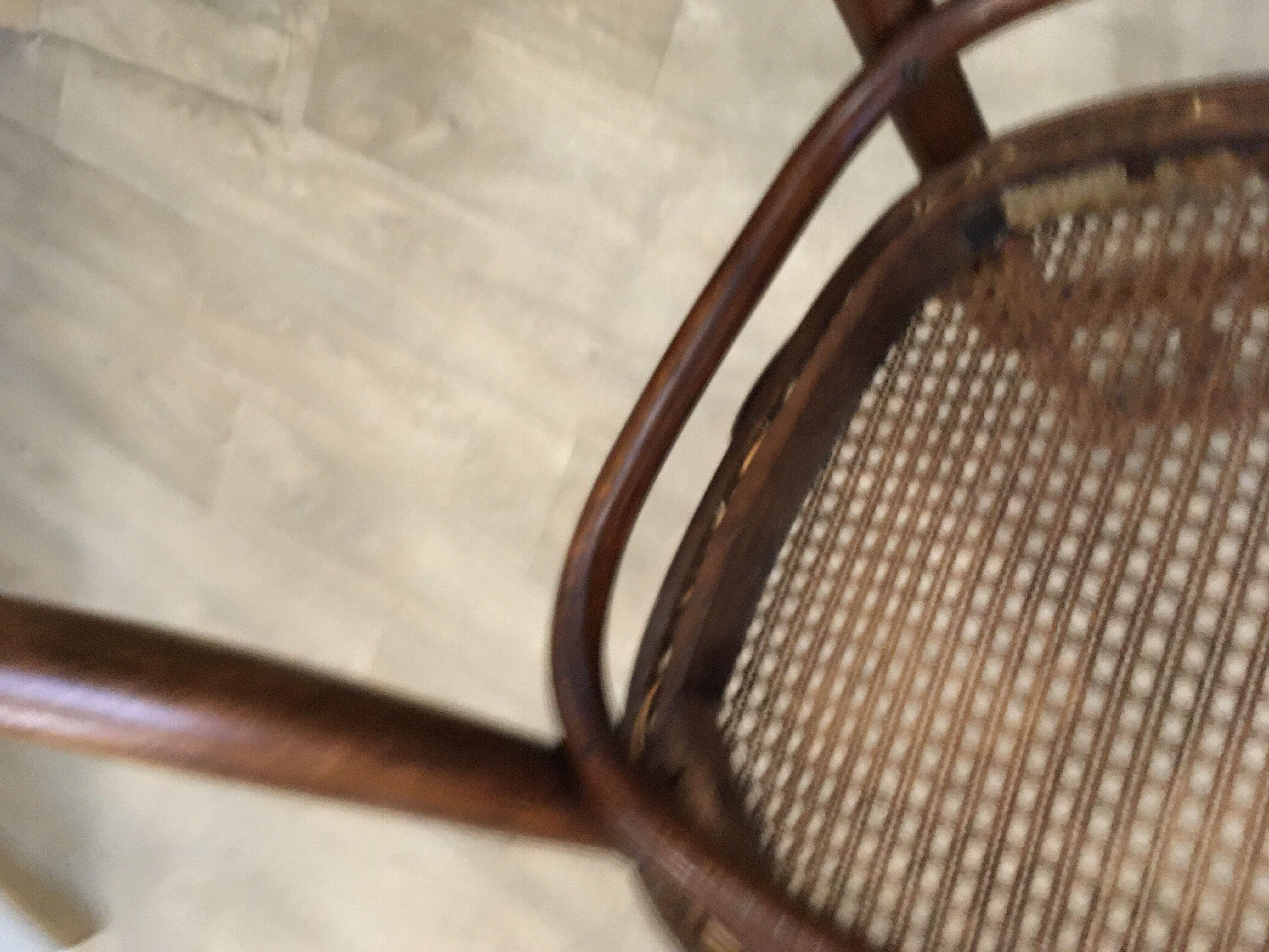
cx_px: 634
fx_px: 1063
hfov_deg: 61.7
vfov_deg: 48.2
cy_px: 476
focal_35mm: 29
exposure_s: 1/20
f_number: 2.2
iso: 200
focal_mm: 4.15
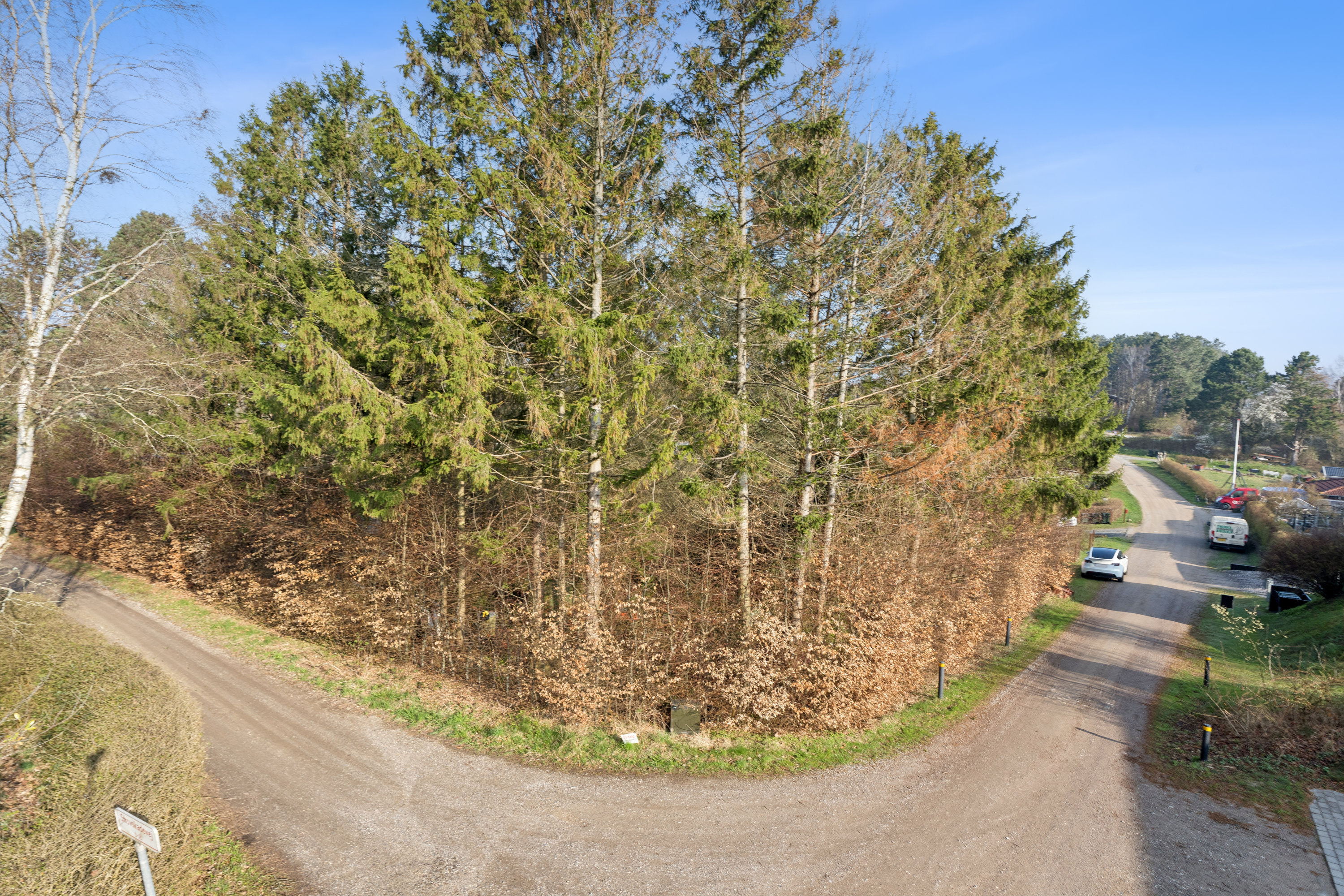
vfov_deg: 64.6
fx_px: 709
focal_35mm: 19
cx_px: 672
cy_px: 448
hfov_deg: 86.9
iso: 160
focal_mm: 19
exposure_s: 1/400
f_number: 5.6
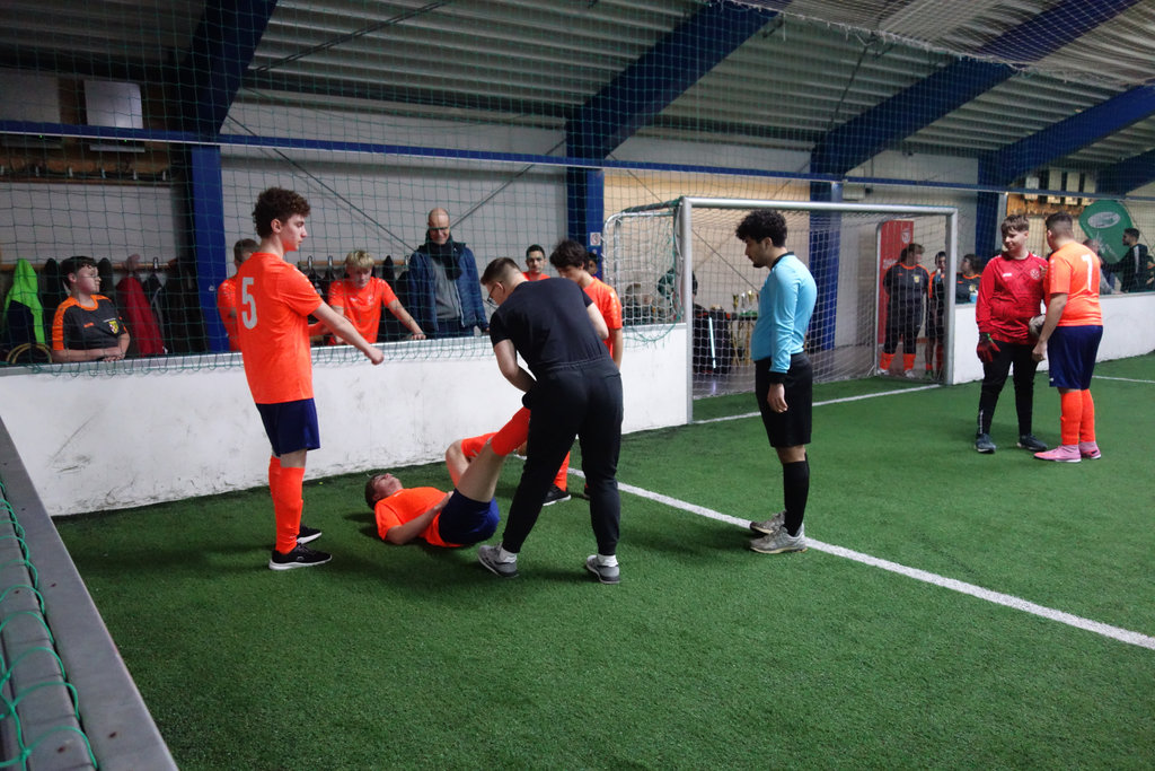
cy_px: 386
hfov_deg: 65.5
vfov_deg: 46.4
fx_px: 898
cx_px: 578
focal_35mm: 28
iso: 2000
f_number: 1.8
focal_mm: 10.4
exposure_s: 1/250
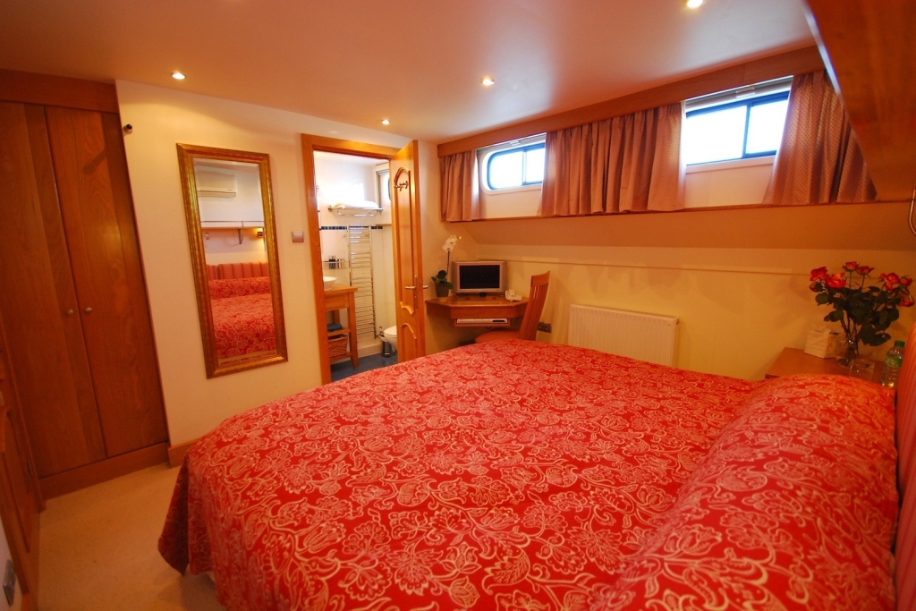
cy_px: 306
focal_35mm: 15
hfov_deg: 100.4
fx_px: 382
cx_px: 458
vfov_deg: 77.3
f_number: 4
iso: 560
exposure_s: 1/30
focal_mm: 10
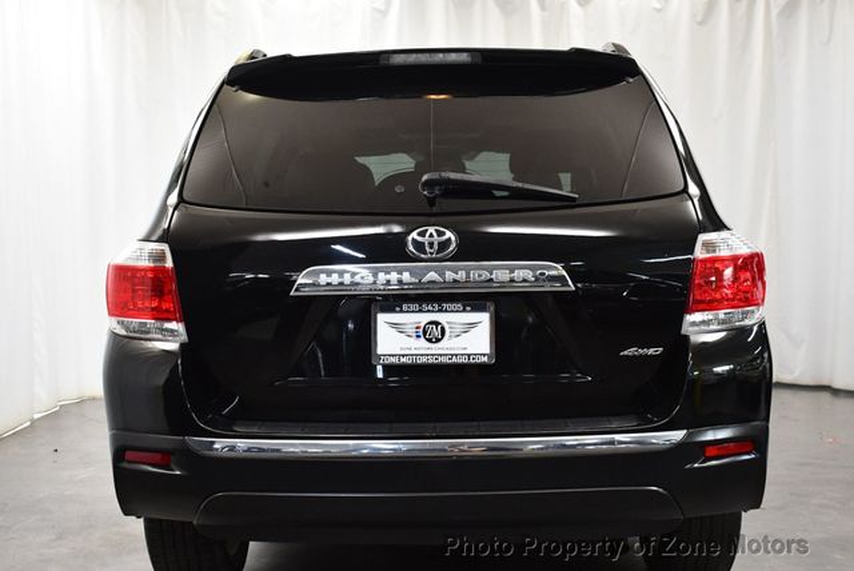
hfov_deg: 39.6
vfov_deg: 27.0
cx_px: 427
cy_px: 286
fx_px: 1187
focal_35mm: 50
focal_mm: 25
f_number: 4
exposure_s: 1/125
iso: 1400
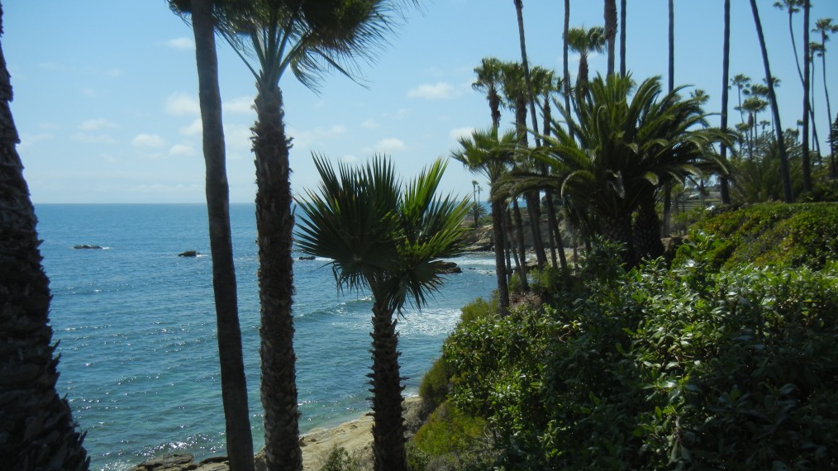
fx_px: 733
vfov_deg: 35.3
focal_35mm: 33
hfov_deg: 59.5
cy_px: 313
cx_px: 418
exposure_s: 1/594
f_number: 7
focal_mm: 5.4
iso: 160
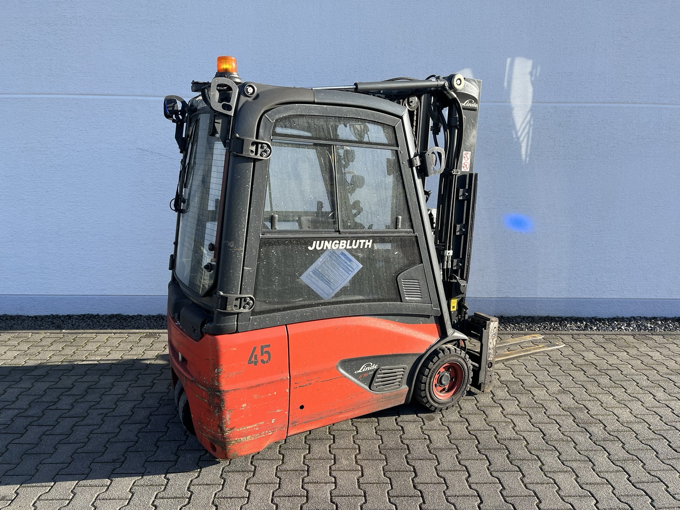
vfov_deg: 53.1
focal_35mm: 26
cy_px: 255
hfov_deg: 67.3
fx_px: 511
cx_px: 340
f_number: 1.6
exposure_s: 1/1117
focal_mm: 5.1
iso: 50
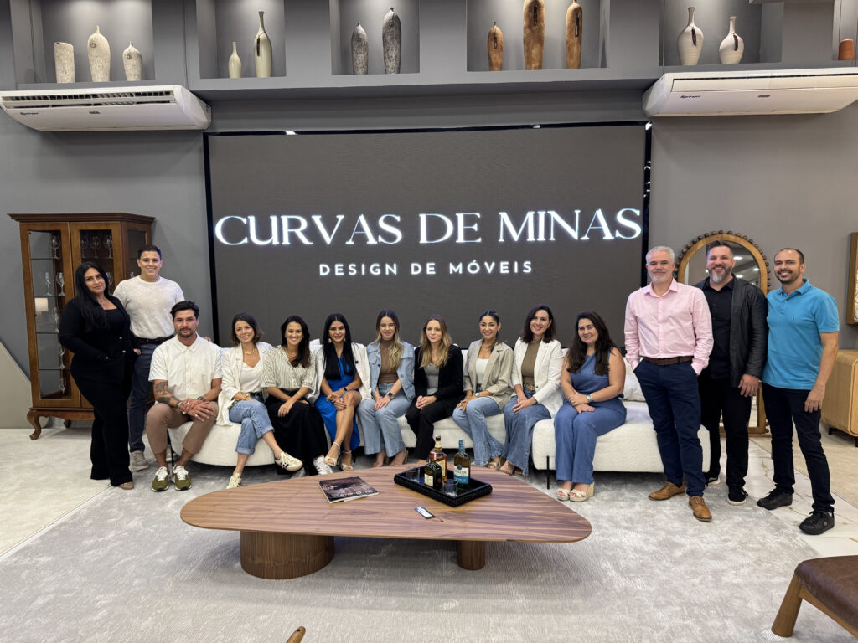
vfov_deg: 56.8
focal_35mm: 24
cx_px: 429
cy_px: 322
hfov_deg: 71.6
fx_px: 595
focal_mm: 6.76
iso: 250
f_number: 1.78
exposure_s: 1/60
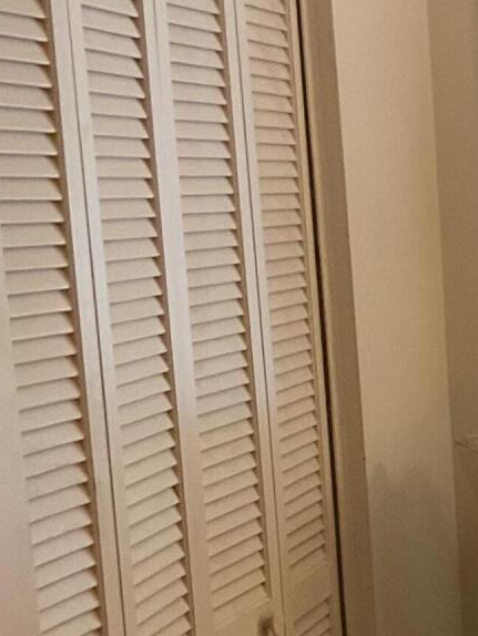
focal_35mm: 101
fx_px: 1858
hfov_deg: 13.5
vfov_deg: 19.2
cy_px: 538
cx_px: 790
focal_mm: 3
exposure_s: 1/60
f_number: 1.8
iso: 64
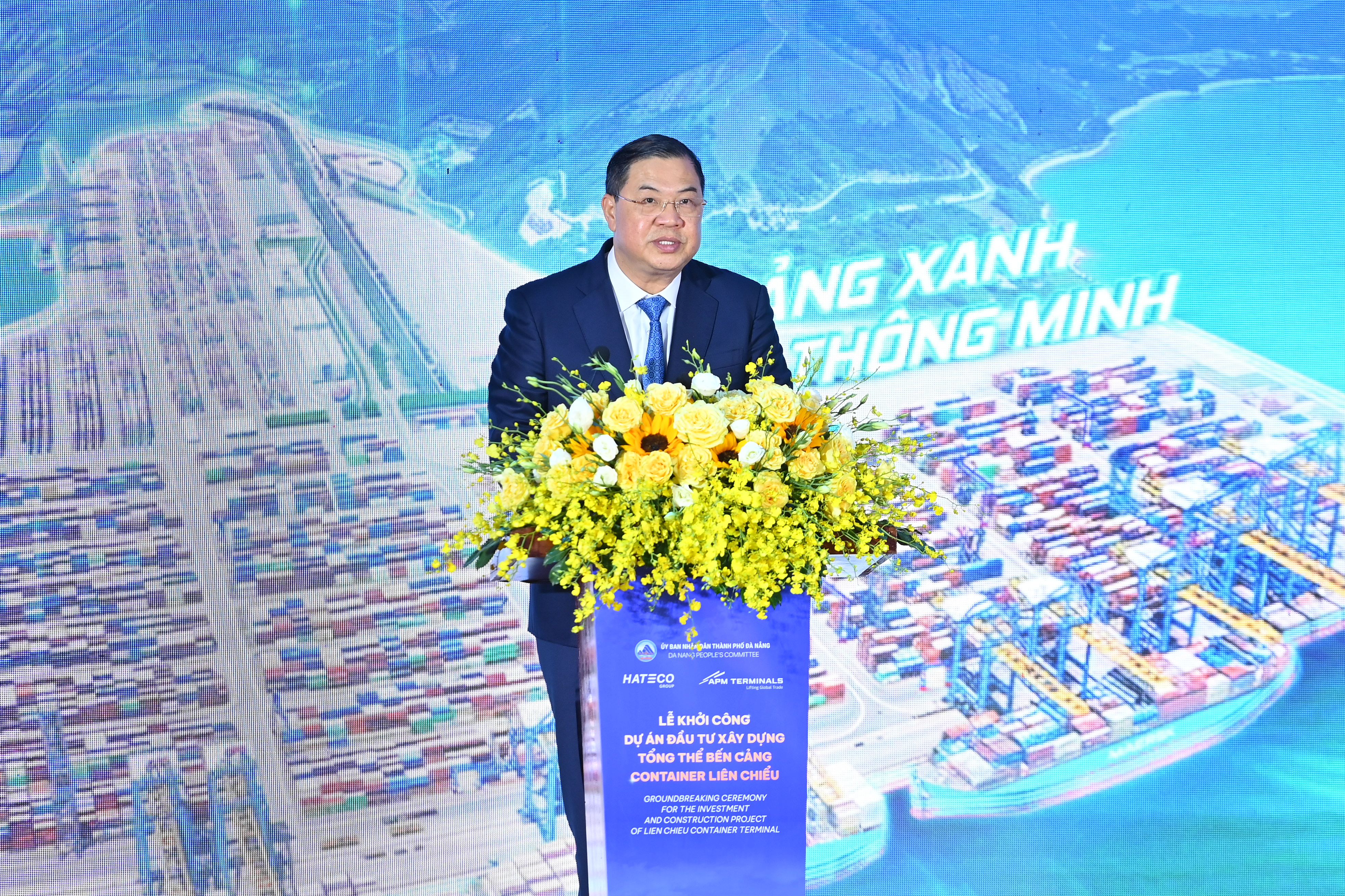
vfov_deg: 5.0
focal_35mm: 277
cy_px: 448
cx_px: 672
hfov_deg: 7.4
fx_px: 10348
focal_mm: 185
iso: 500
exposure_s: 1/200
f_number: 3.5
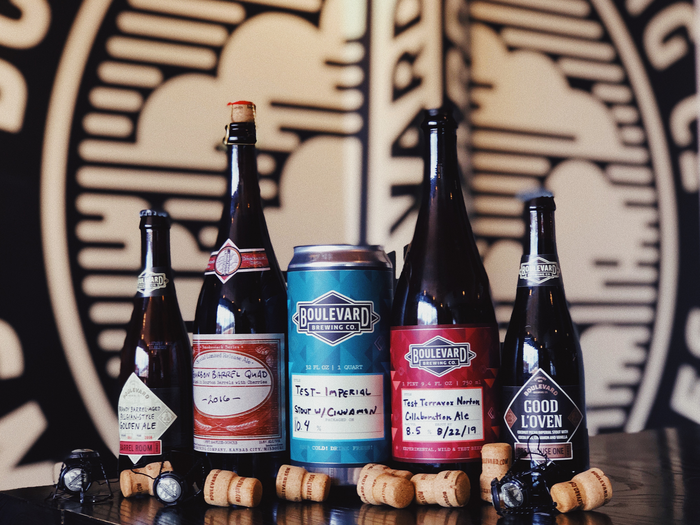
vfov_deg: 25.7
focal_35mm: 57
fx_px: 1153
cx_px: 350
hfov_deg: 33.8
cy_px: 262
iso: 80
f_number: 2.8
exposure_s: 1/30
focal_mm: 6.6
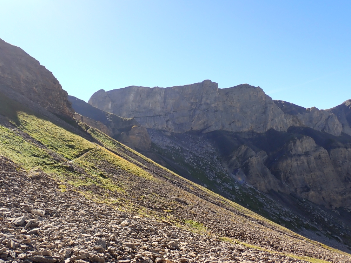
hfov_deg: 56.8
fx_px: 324
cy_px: 132
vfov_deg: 44.2
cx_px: 176
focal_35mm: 32
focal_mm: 5.79
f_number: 3.2
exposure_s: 1/500
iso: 100
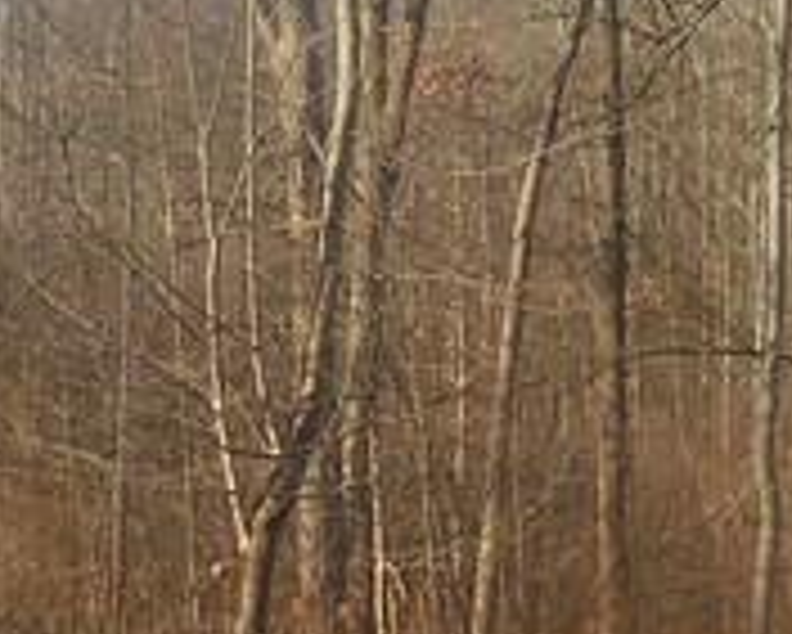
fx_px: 3330
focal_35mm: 142
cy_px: 526
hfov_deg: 13.6
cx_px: 414
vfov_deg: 10.8
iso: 125
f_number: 3.3
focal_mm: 4.5
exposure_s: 1/640
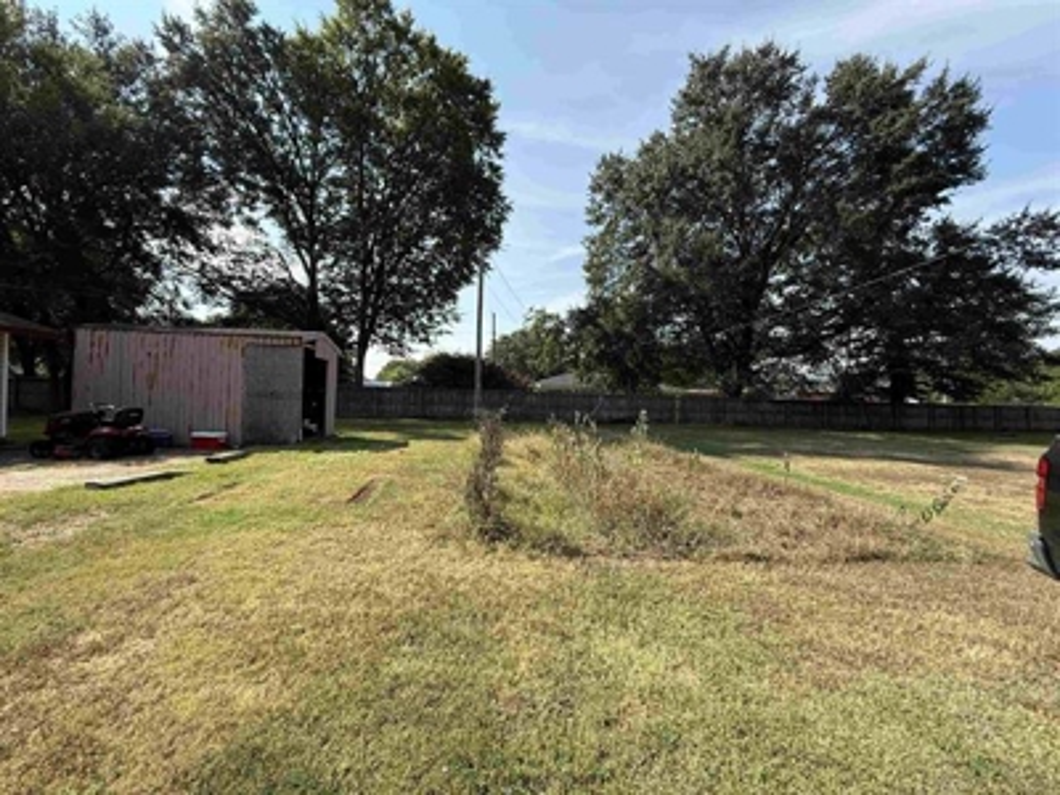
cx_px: 530
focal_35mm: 14
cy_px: 398
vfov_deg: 85.7
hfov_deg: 102.1
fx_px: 429
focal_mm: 2.22
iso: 64
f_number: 2.2
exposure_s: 1/1259
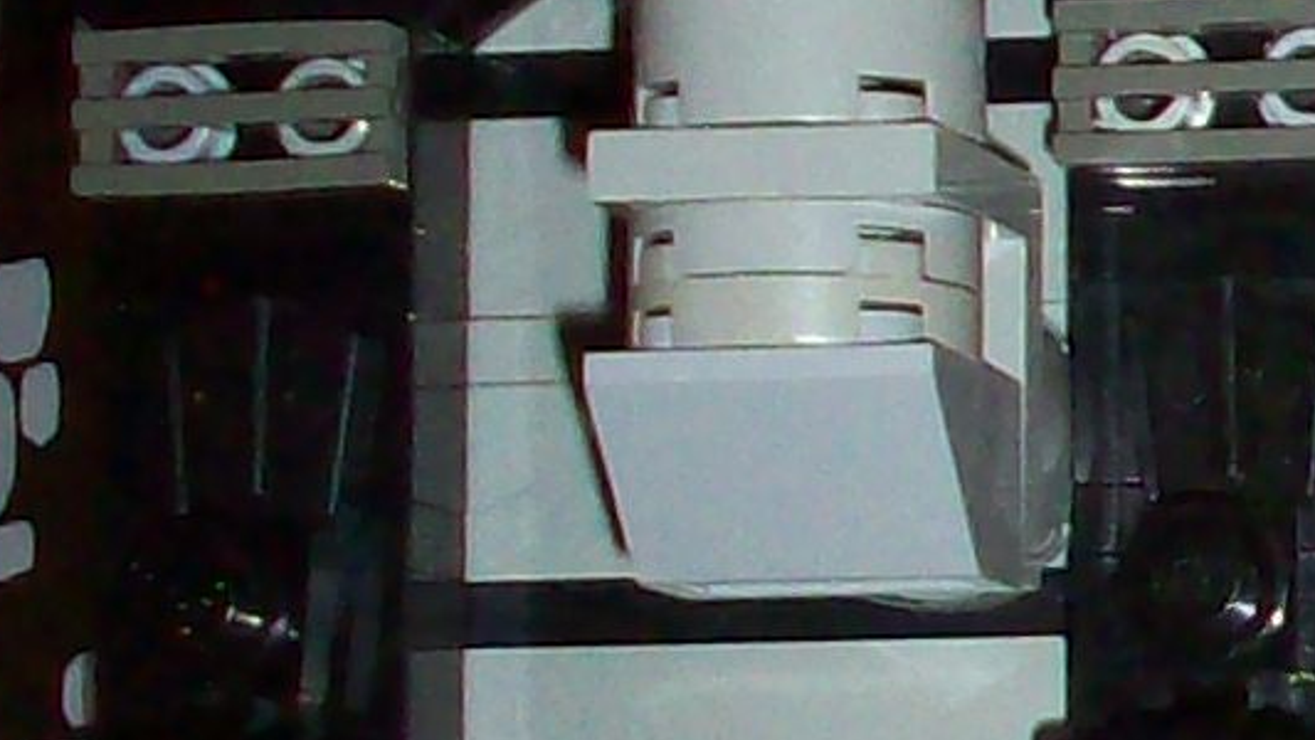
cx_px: 2672
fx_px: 8056
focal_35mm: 231
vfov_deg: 5.3
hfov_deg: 8.8
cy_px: 385
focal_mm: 6.2
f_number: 2.8
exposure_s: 1/64
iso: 160
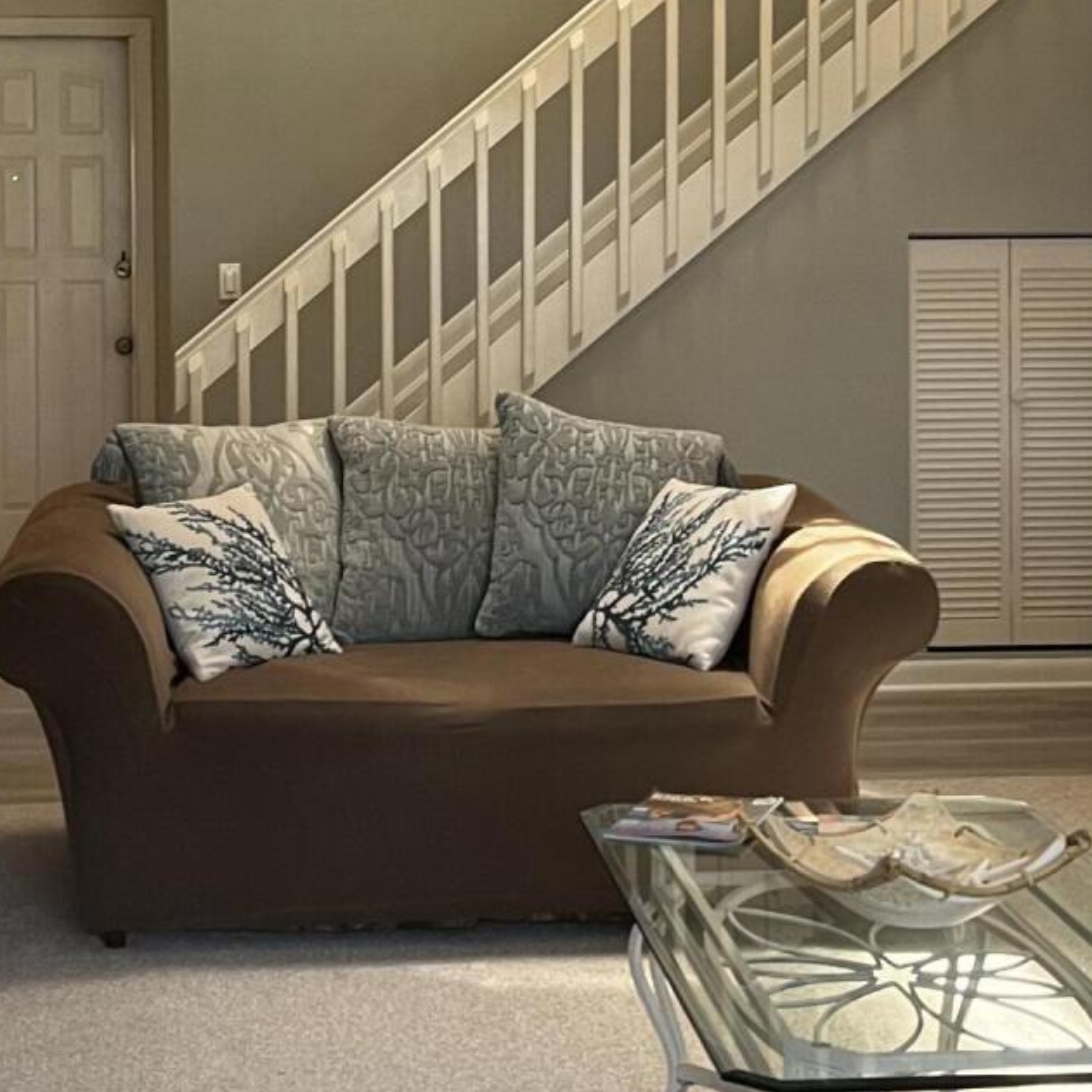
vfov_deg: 23.3
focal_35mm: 73
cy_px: 222
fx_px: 2605
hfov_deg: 23.6
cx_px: 447
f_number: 1.6
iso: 100
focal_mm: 5.1
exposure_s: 1/60
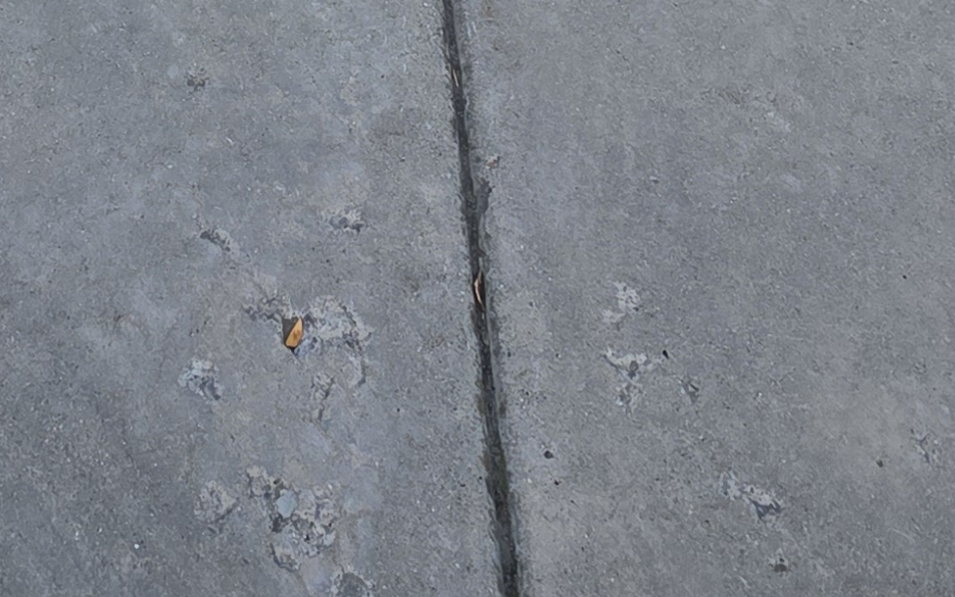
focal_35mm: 56
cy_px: -830
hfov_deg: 35.8
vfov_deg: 14.7
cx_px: 285
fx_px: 1458
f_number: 1.9
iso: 40
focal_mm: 2.2
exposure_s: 1/120
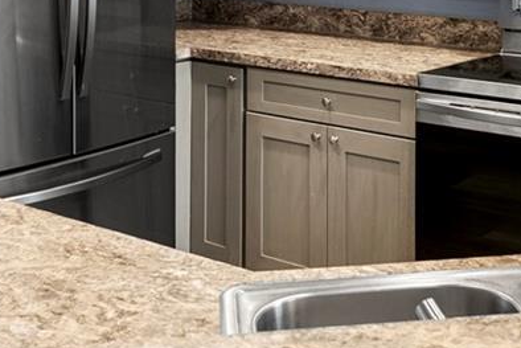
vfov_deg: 18.7
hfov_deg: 28.8
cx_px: 382
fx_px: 999
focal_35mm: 69
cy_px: -71
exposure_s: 1/1.67
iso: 400
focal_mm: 17
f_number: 8
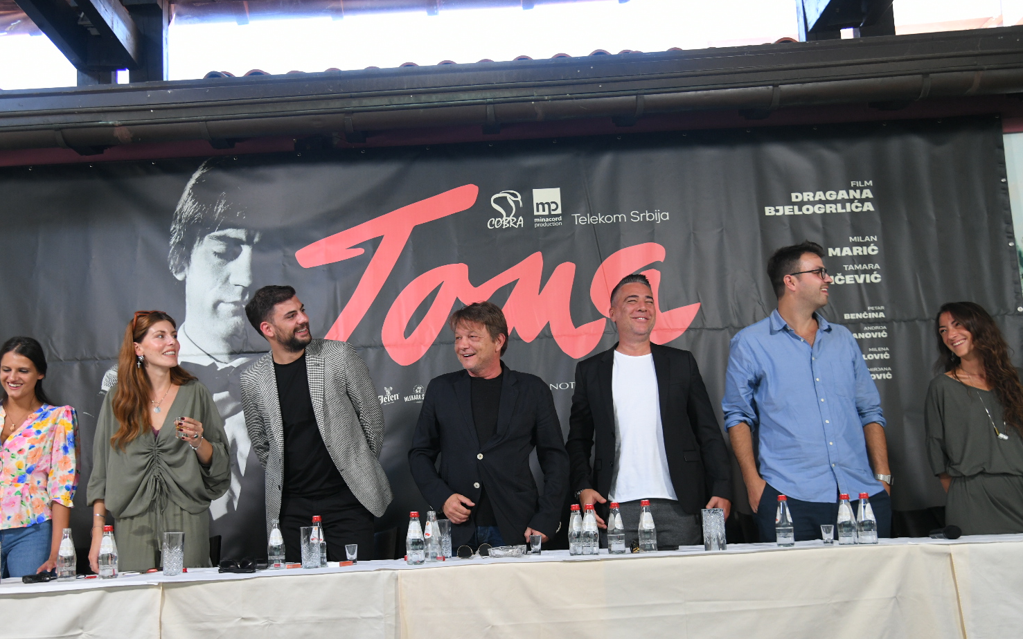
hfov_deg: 51.5
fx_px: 1059
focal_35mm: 38
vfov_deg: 33.5
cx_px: 468
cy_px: 370
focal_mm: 34
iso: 1600
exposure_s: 1/250
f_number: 4
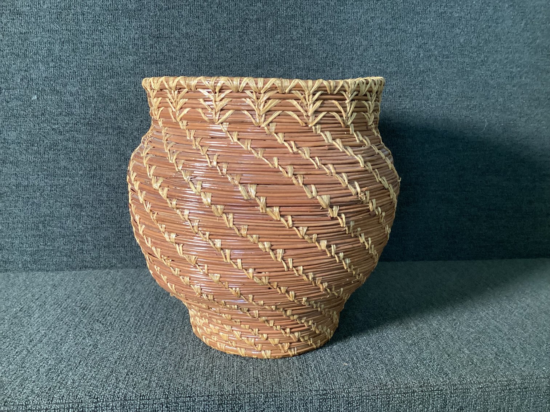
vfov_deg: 45.4
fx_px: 493
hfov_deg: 58.3
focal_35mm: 31
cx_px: 275
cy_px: 206
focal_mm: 3.3
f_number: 2.4
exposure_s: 1/40
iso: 320
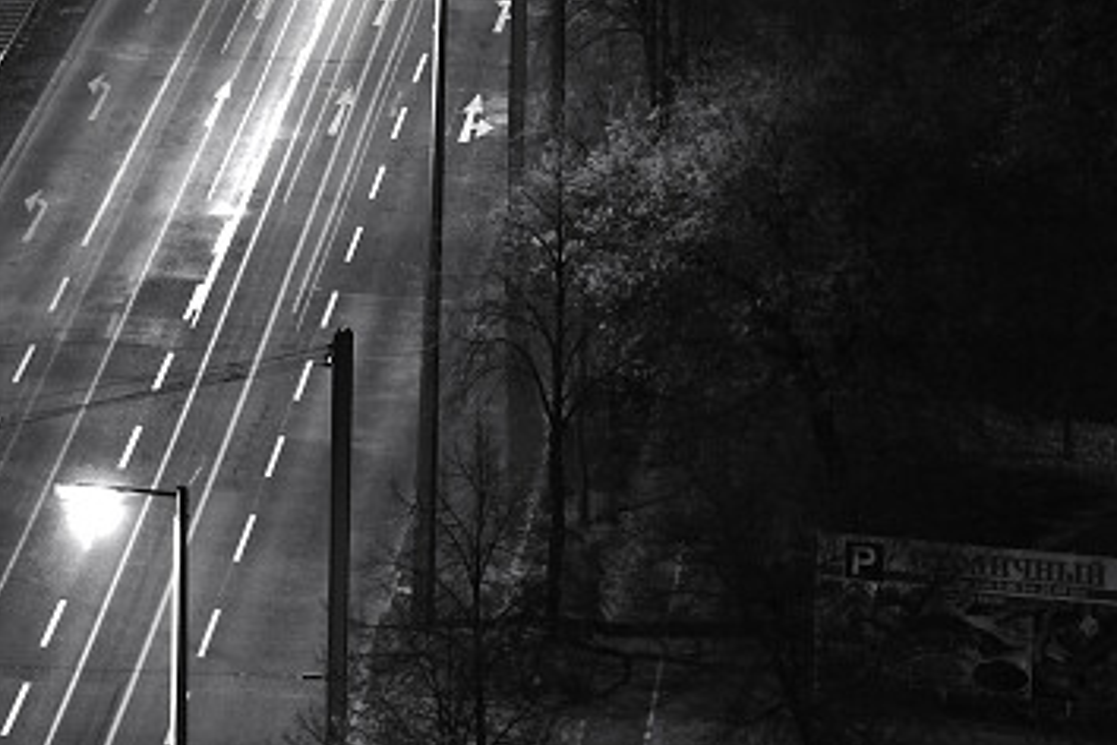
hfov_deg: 8.1
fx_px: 7849
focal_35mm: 253
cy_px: -515
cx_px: 593
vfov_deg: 5.4
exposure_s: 8
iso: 200
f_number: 10
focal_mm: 70
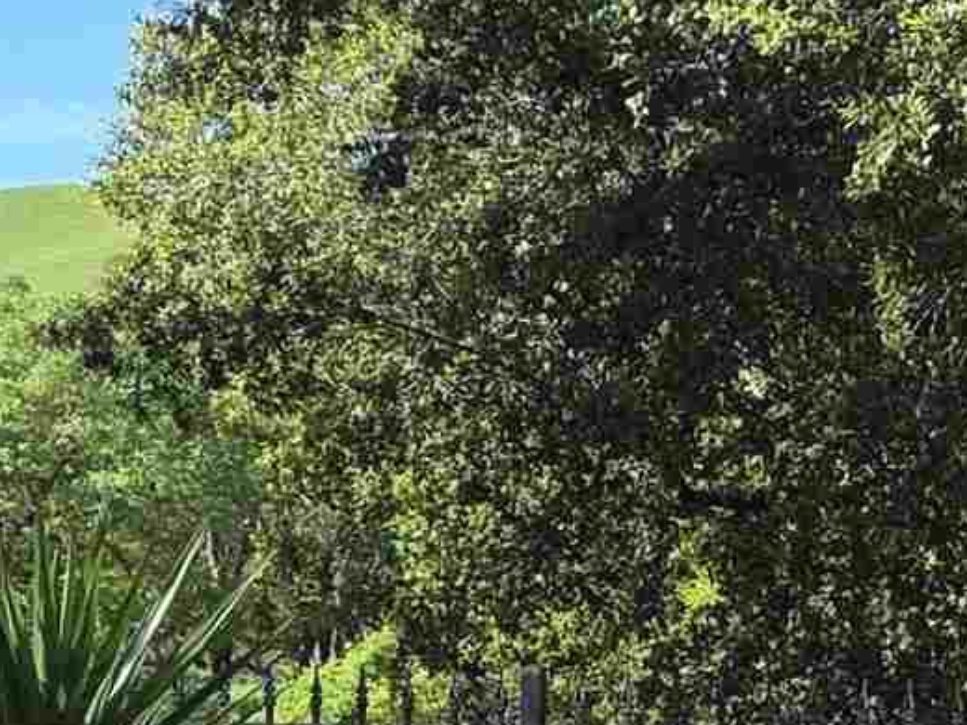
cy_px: 738
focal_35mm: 136
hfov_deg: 14.2
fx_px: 3799
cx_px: 1066
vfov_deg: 10.8
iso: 80
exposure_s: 1/1645
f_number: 1.8
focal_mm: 5.4
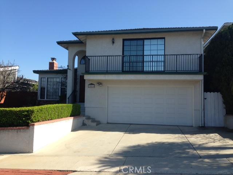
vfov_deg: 42.9
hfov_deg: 55.4
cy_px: 88
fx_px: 222
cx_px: 116
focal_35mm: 33
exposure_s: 1/1063
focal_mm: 4.12
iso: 50
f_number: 2.4
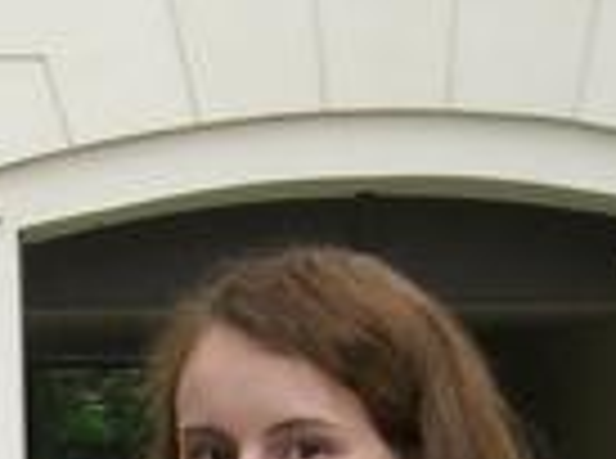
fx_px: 3159
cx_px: -40
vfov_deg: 8.1
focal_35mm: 178
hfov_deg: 11.0
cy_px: 675
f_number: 2.7
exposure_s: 1/125
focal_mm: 6.2
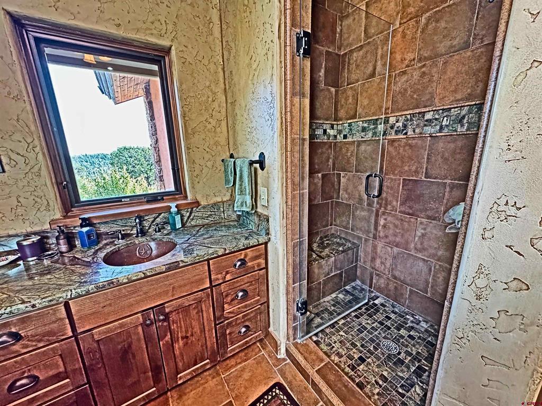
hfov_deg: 102.1
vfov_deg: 85.7
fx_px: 219
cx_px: 271
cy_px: 203
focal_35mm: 14
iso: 320
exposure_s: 1/60
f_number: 2.2
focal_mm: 2.22
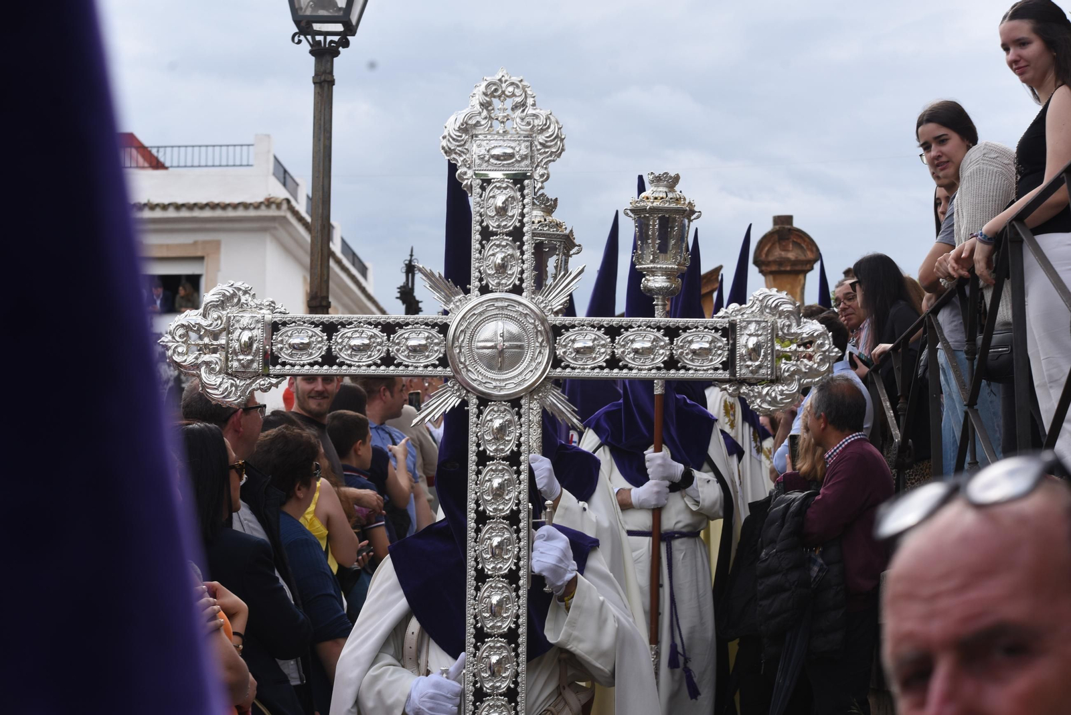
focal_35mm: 70
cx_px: 536
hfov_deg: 28.8
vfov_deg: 19.5
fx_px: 2083
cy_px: 358
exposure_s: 1/250
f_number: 7.1
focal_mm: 70
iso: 250
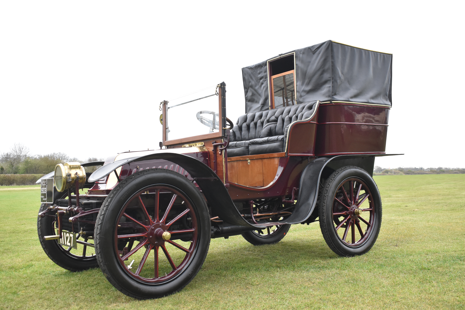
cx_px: 232
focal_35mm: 36
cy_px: 155
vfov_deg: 36.9
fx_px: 465
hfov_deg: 53.1
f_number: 5.6
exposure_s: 1/640
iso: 1600
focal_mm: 24
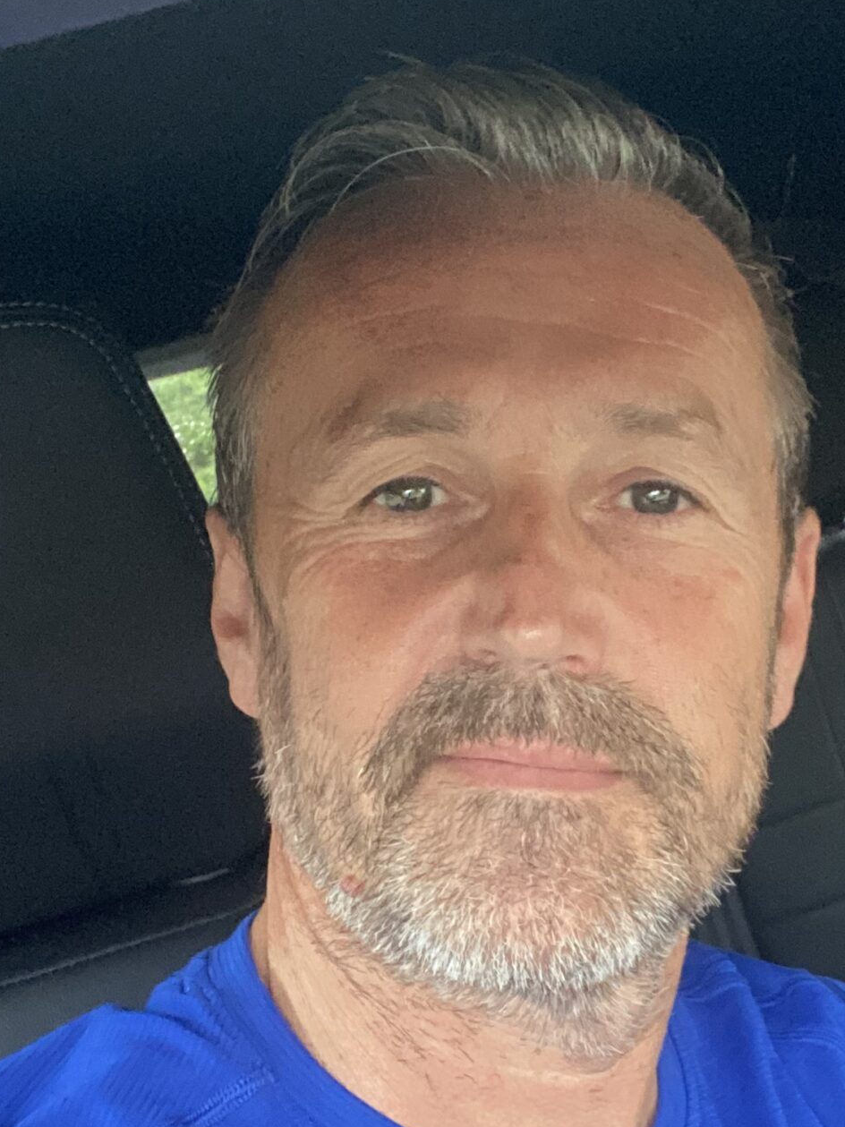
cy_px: 677
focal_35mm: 61
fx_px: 1986
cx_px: 551
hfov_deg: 23.9
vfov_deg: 31.6
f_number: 2.2
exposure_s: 1/39
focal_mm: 2.71
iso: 400
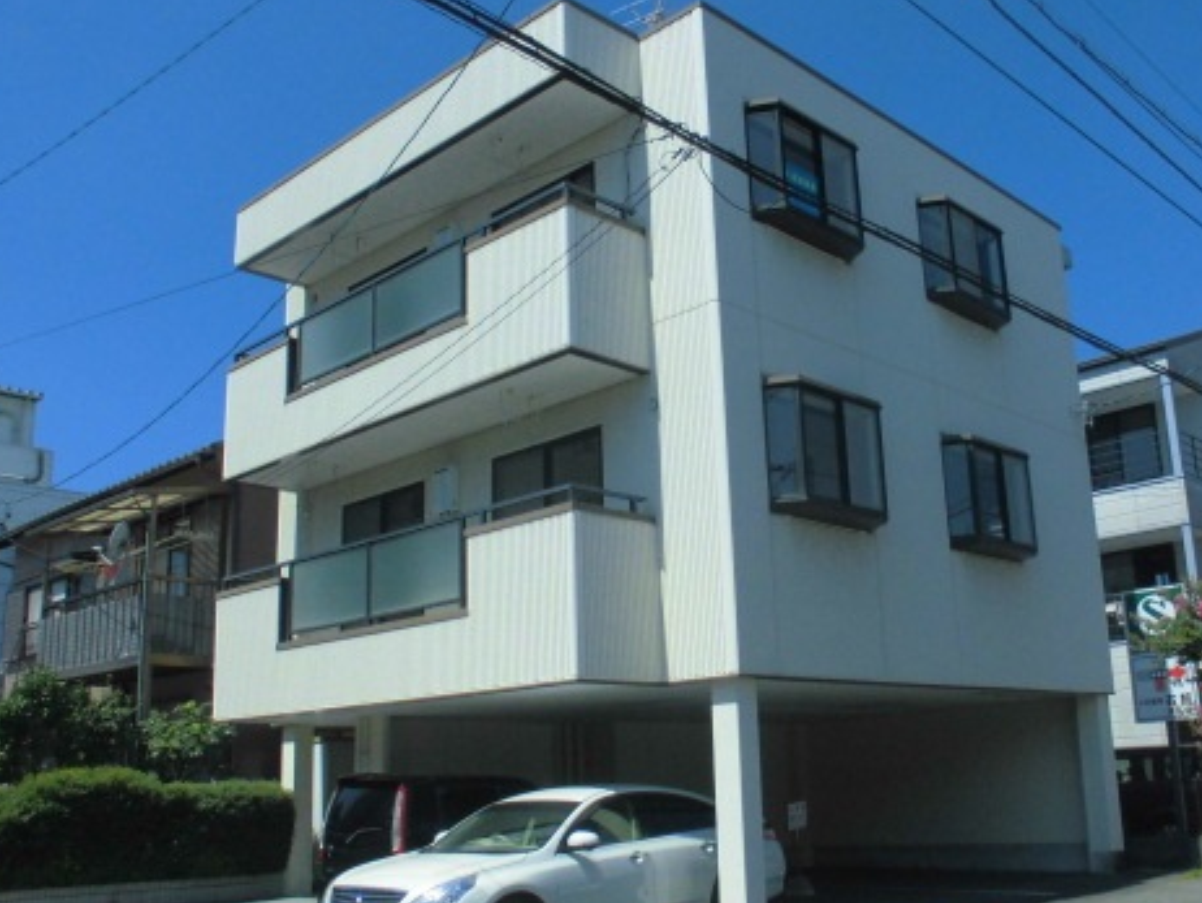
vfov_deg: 39.7
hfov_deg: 51.2
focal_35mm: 36
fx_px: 1251
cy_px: 468
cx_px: 669
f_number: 3.5
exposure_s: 1/1000
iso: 100
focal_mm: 4.6
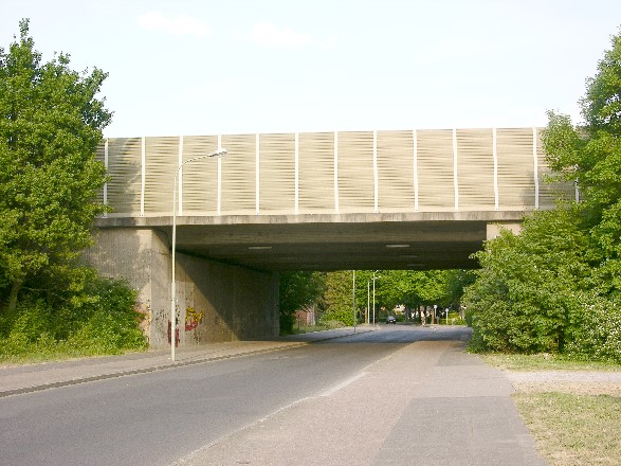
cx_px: 310
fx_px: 897
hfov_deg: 38.2
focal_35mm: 50
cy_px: 233
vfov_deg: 29.1
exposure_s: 1/65.2
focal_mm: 12.7
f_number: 6
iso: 50
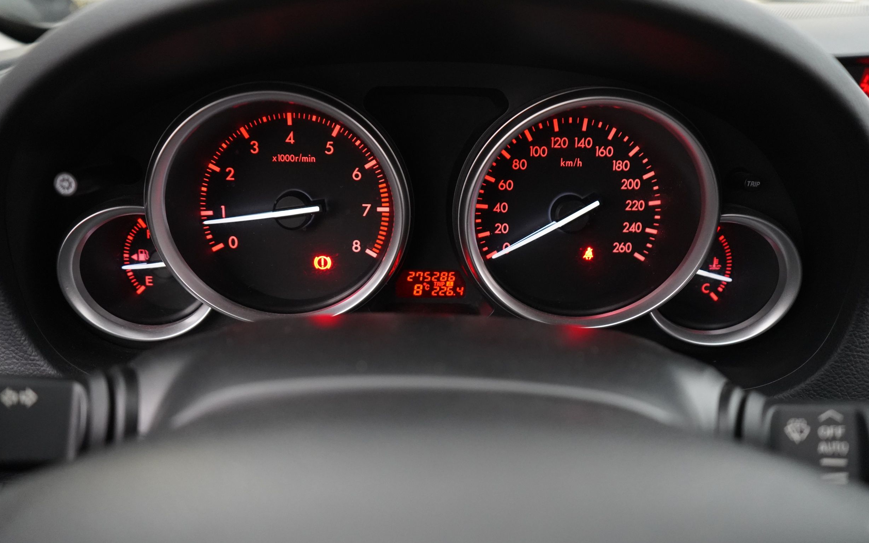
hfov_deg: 64.6
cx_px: 431
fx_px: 687
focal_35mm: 29
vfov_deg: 43.1
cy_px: 293
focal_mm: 28
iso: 6400
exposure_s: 1/60
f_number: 3.5
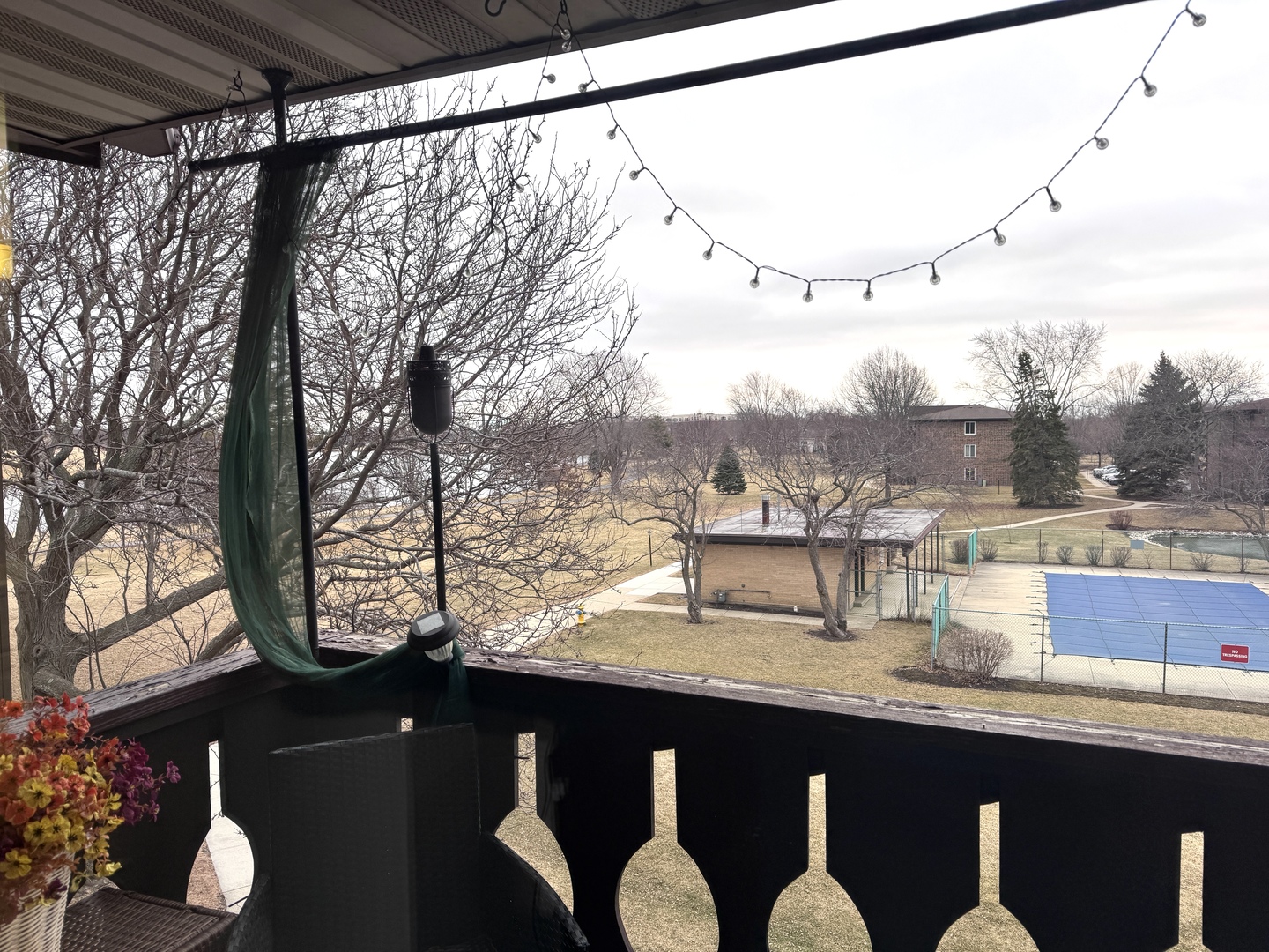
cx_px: 634
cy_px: 476
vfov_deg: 56.8
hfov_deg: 71.6
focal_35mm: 24
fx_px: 880
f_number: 1.78
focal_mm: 6.76
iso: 64
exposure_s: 1/141
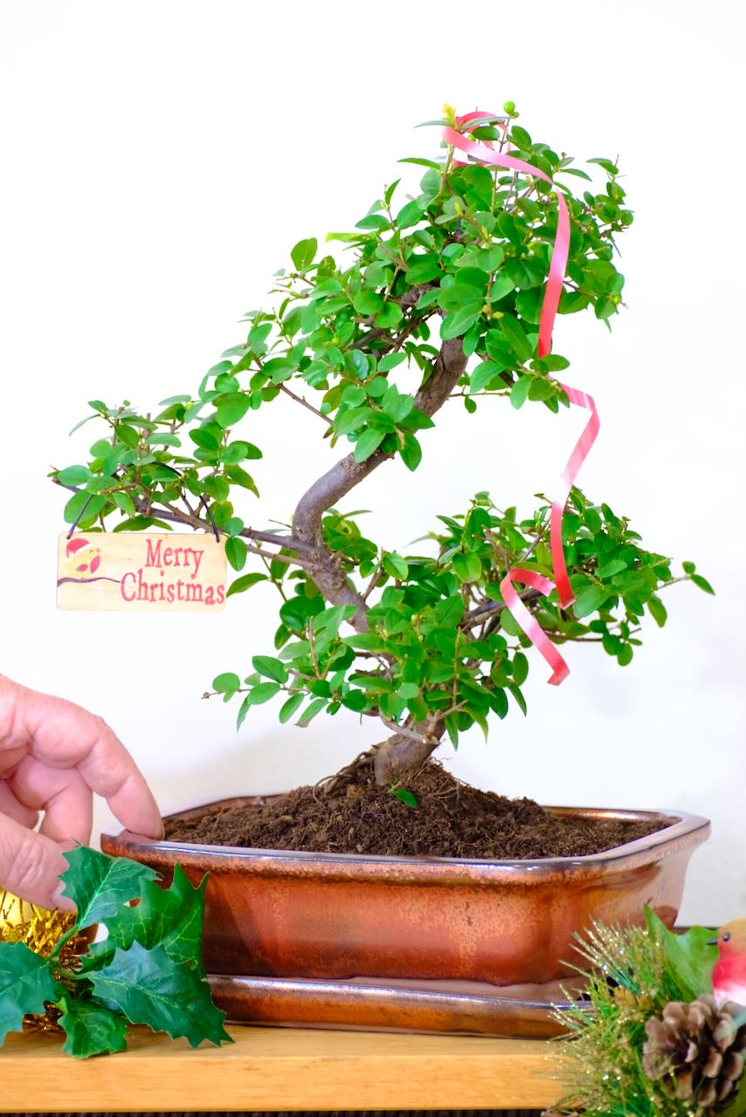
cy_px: 558
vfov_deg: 5.7
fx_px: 11183
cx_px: 373
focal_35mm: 360
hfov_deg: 3.8
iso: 2000
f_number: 6.4
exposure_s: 1/30
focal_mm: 239.8
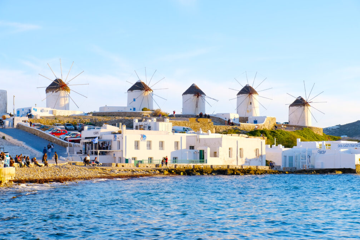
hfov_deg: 27.0
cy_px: 121
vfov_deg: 18.2
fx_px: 750
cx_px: 180
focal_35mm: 75
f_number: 9
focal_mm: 49.4
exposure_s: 1/85
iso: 200
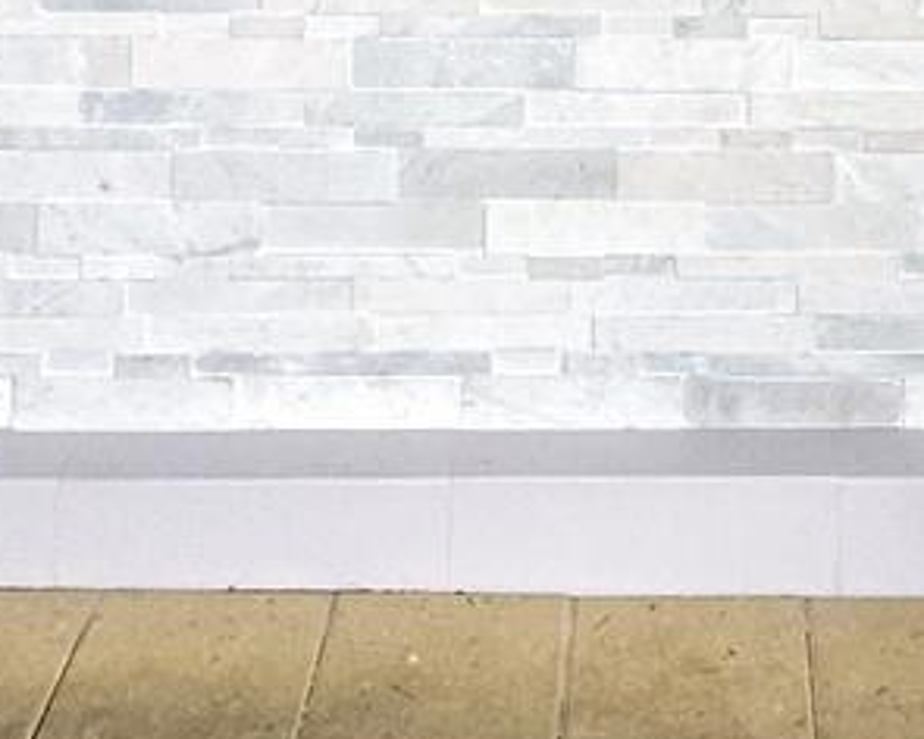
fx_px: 2024
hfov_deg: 25.2
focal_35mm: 74
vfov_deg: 16.1
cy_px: -742
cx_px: 755
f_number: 2.2
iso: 40
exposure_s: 1/234
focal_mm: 2.22
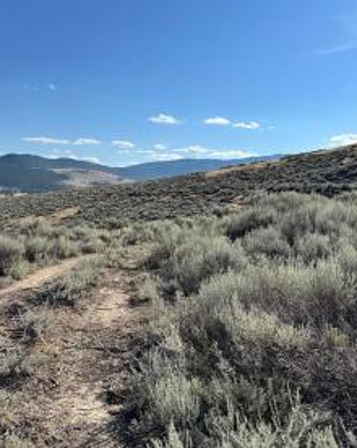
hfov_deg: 42.7
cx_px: 118
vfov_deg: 52.9
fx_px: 450
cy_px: 206
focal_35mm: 34
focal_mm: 6.86
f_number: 1.78
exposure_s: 1/7042
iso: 80
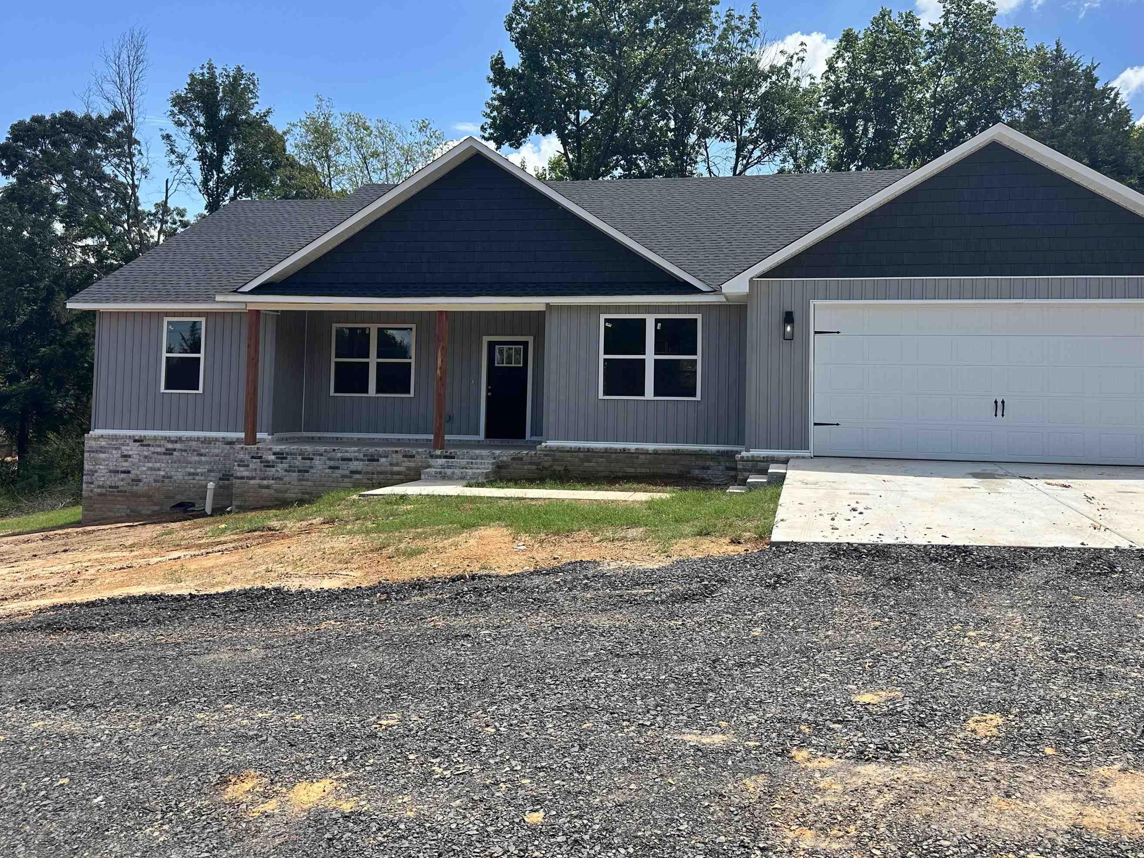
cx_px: 626
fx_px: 925
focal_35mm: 28
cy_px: 361
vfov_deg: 49.6
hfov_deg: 63.3
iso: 80
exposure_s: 1/3597
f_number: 1.78
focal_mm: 6.86
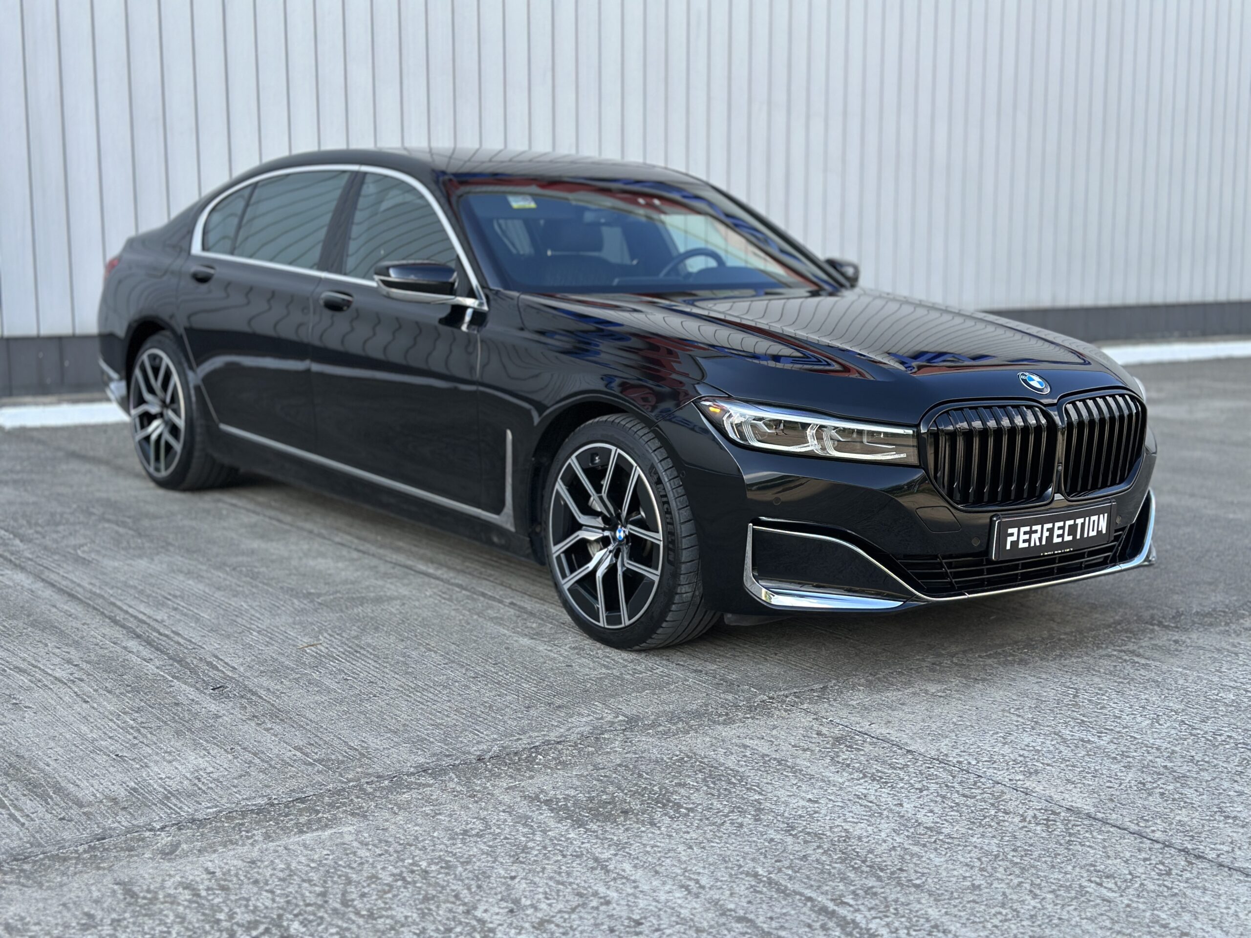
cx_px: 626
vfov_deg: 30.3
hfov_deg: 39.7
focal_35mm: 48
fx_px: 1735
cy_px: 469
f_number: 1.78
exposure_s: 1/823
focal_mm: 6.86
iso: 80
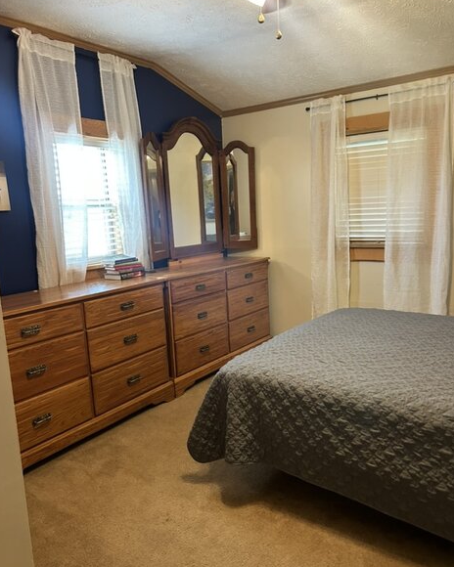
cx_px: 225
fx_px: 470
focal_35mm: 28
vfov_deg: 62.2
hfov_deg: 51.5
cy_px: 288
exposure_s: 1/60
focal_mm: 5.7
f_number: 1.5
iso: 250
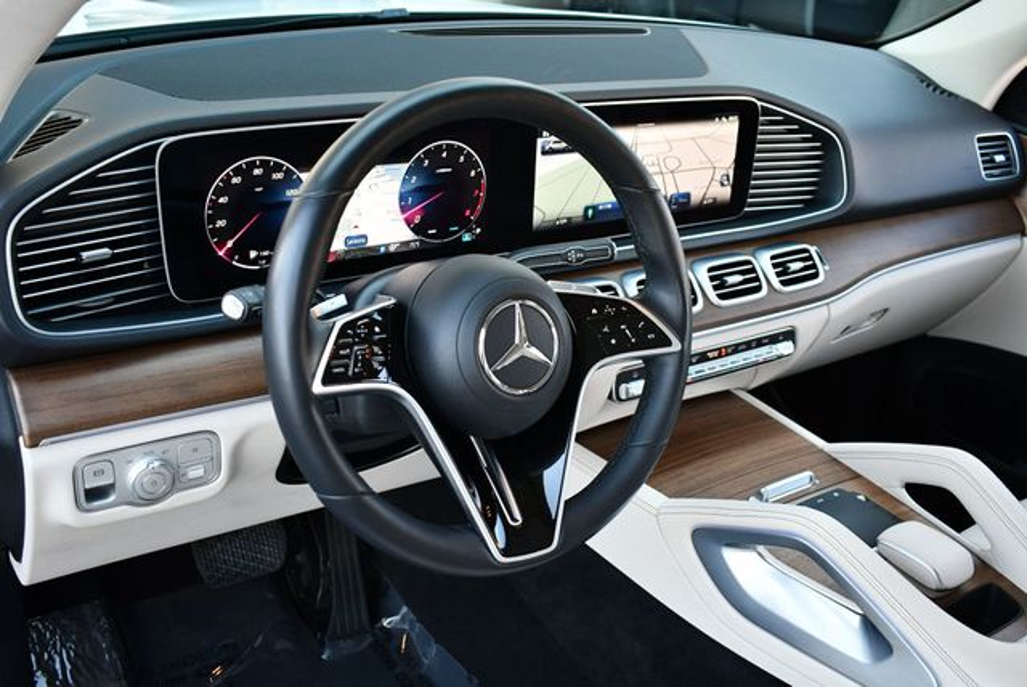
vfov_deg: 36.9
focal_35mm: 36
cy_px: 344
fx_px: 1028
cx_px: 514
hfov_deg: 53.1
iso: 800
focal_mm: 18
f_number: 3.5
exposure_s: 1/250
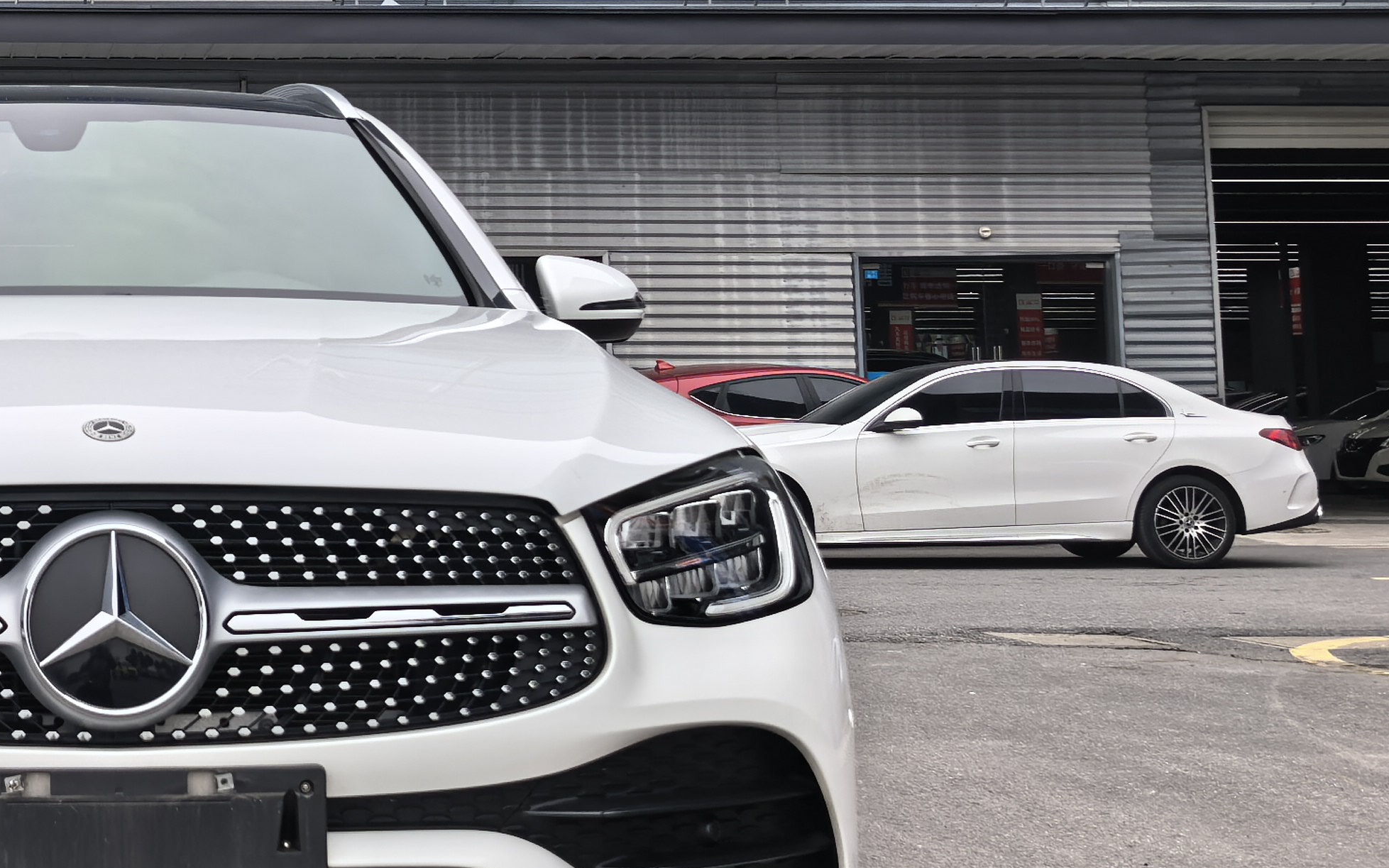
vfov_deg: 18.1
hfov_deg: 27.6
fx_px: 2688
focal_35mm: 71
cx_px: 63
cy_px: 106
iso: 50
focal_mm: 6.98
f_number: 2
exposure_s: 1/277
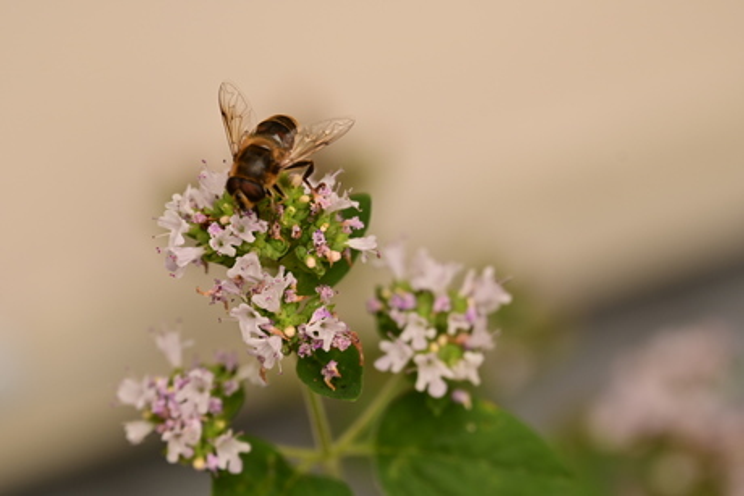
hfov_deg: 6.9
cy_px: 248
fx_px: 6202
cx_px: 372
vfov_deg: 4.6
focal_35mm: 300
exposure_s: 1/60
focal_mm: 200
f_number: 6.3
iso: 100
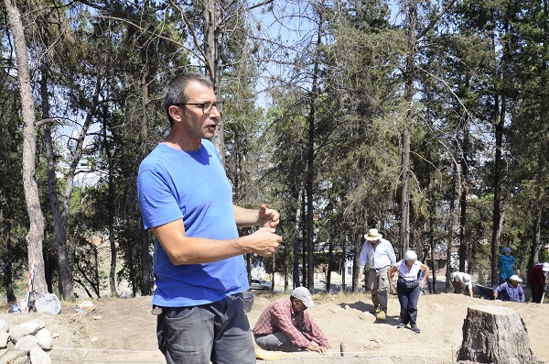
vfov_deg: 41.5
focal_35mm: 32
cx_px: 274
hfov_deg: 59.6
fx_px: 479
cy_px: 182
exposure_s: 1/400
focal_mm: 21
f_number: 10
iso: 400
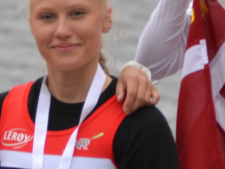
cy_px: 169
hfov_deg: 1.3
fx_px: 10237
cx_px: -57
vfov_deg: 0.9
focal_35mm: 1575
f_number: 5.6
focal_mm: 200
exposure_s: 1/500
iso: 450
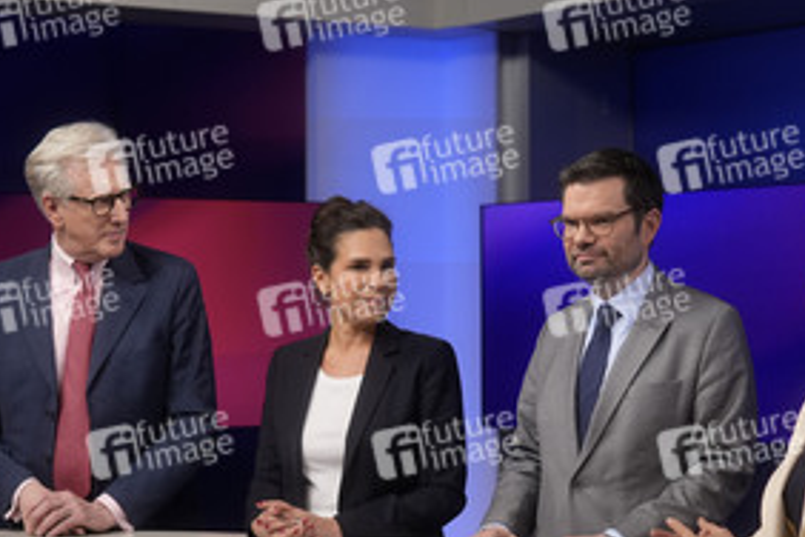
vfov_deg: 18.8
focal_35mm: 72
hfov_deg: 28.1
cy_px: 374
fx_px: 1610
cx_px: 370
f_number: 2.2
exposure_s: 1/320
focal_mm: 30
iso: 640
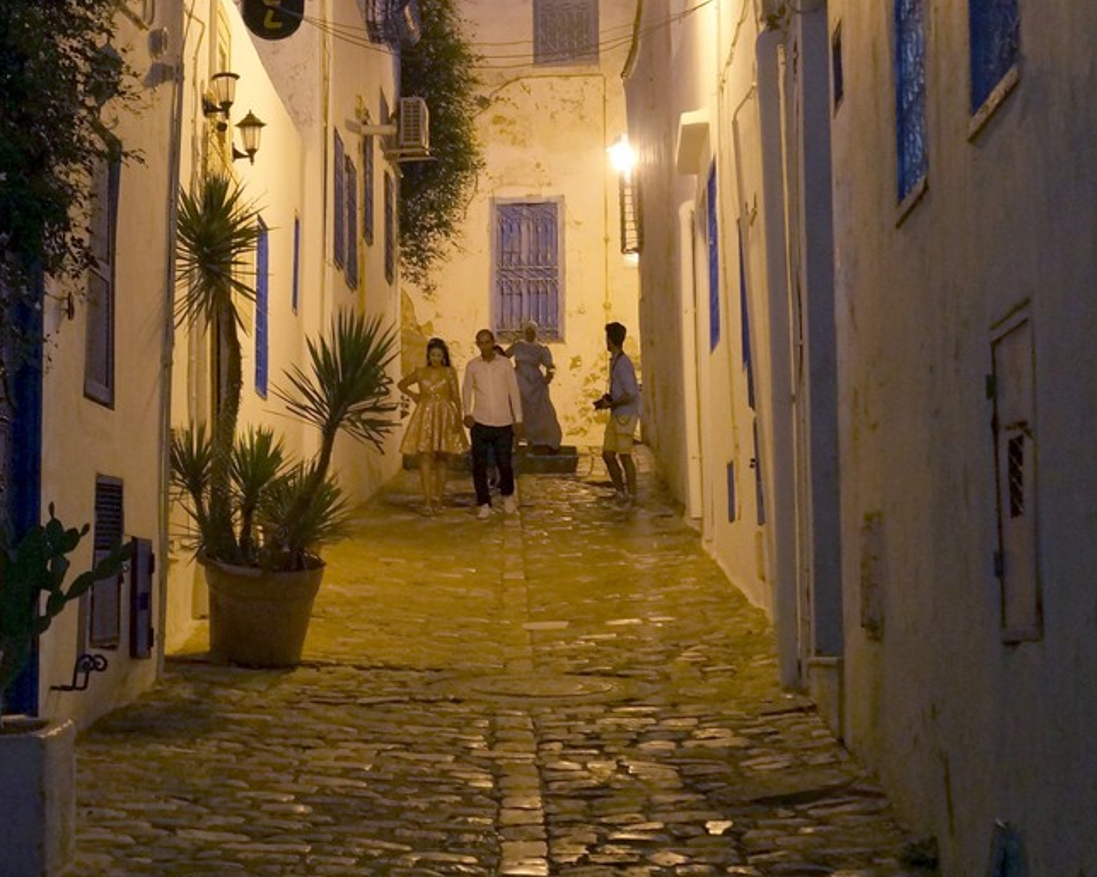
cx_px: 425
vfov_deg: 19.4
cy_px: 305
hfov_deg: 24.1
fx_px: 2564
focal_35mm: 79
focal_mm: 30
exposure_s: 1/20
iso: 1600
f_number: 5.6
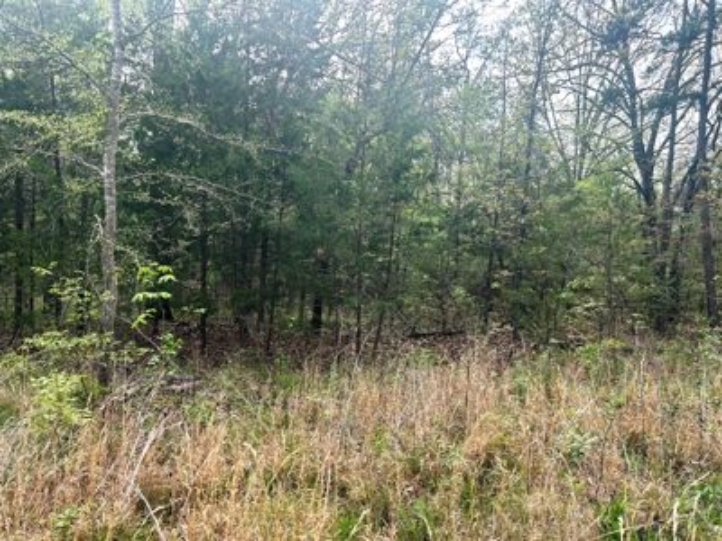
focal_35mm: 26
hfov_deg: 67.3
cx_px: 361
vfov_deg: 53.1
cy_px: 270
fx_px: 542
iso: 50
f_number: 1.5
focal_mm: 5.7
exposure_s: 1/820
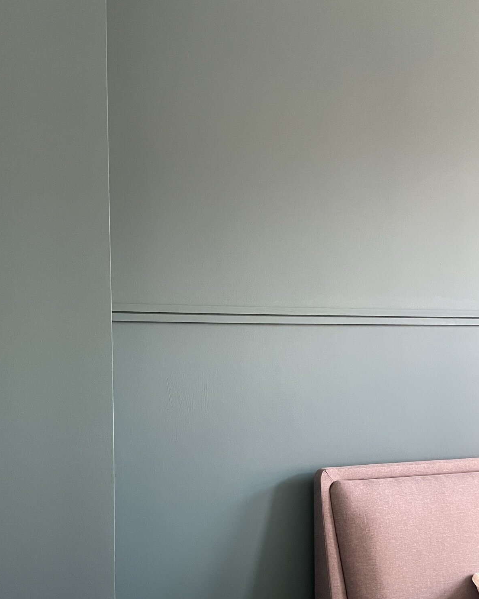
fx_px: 620
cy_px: 406
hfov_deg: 42.1
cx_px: 208
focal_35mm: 35
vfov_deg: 50.5
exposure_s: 1/53
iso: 500
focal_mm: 4.2
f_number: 1.6
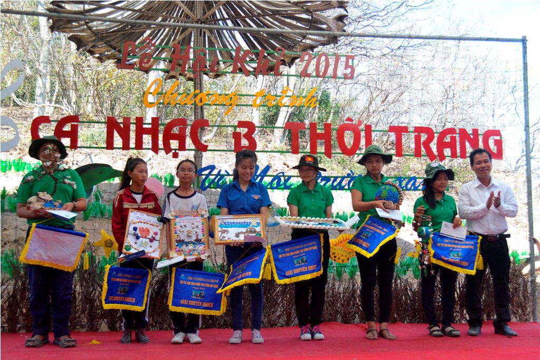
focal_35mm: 39
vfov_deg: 34.2
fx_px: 585
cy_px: 180
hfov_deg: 49.5
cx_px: 270
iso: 800
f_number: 5.6
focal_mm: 26
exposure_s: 1/500
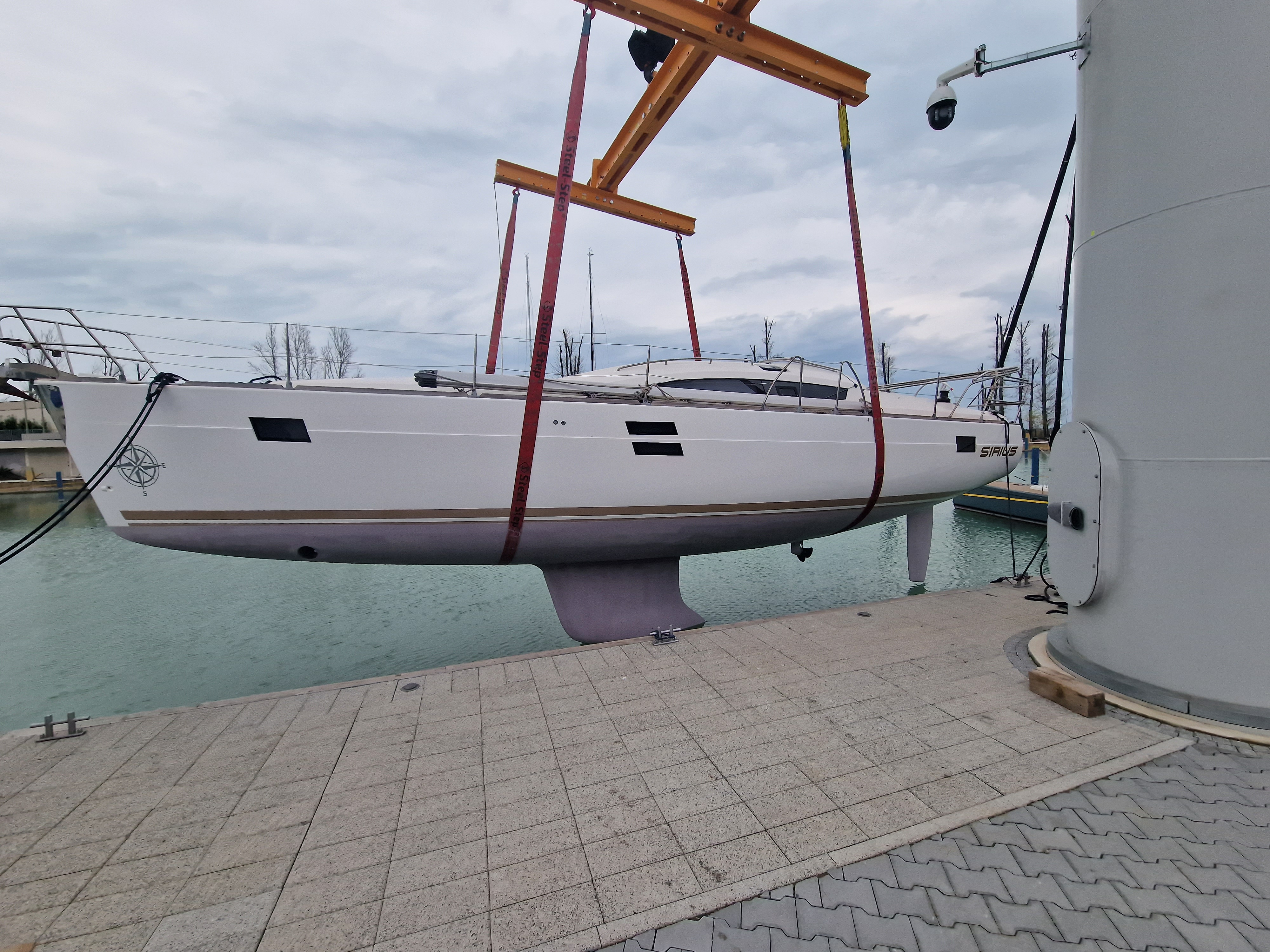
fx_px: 477
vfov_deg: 89.9
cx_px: 635
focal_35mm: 13
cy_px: 476
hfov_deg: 106.2
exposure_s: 1/1980
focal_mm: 2.2
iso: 50
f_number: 2.2
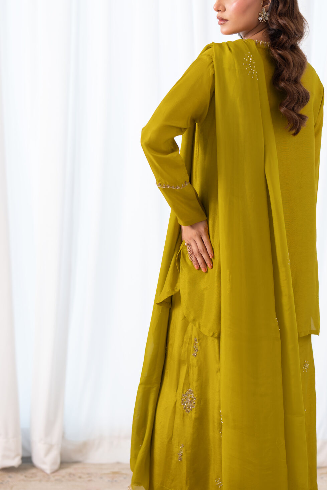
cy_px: 216
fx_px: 1185
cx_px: 232
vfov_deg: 23.4
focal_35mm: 87
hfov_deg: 15.7
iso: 125
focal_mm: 50
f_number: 1.6
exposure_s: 1/160
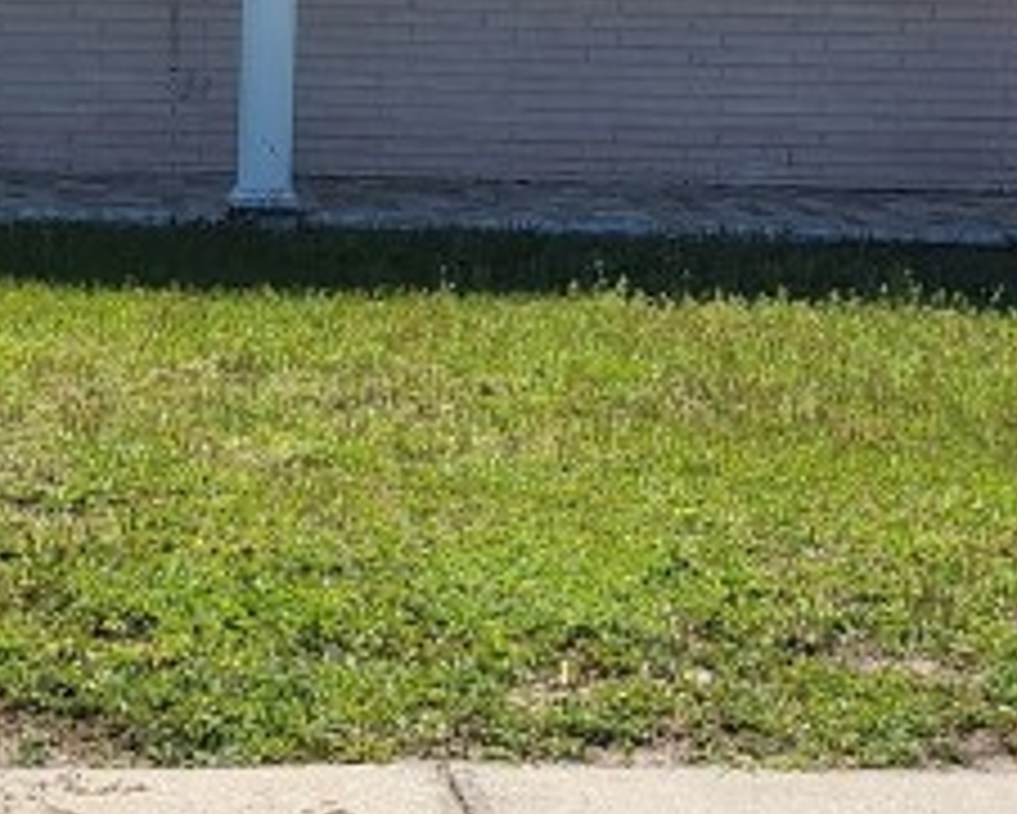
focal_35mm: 115
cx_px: -68
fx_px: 3463
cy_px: 207
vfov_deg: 13.4
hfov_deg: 16.3
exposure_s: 1/2339
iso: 40
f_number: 1.8
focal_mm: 5.4
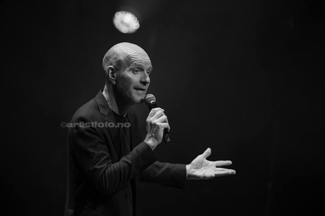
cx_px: 162
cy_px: 108
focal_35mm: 300
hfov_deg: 6.9
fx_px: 2706
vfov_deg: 4.6
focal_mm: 300
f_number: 2.8
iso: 800
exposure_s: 1/640
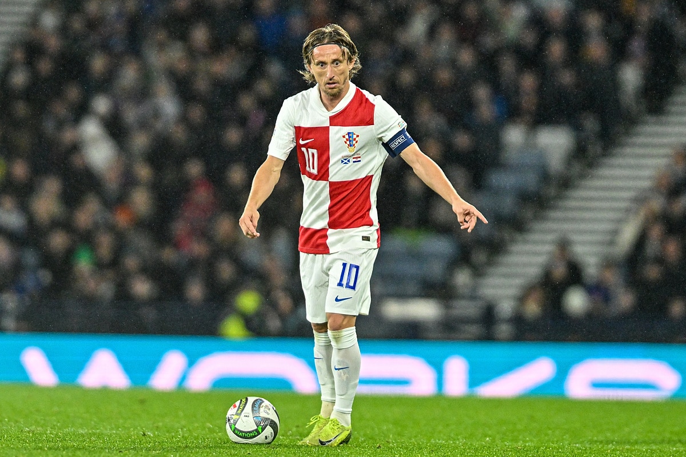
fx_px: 11432
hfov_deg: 3.4
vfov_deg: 2.3
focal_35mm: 600
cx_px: 343
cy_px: 228
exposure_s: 1/1250
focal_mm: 400
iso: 3200
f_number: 3.2
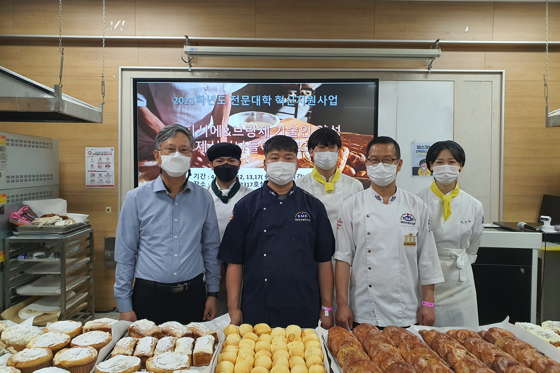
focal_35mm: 28
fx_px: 436
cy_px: 175
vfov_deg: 46.4
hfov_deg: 65.5
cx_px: 274
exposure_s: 1/120
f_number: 2.4
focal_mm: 4.3
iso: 250
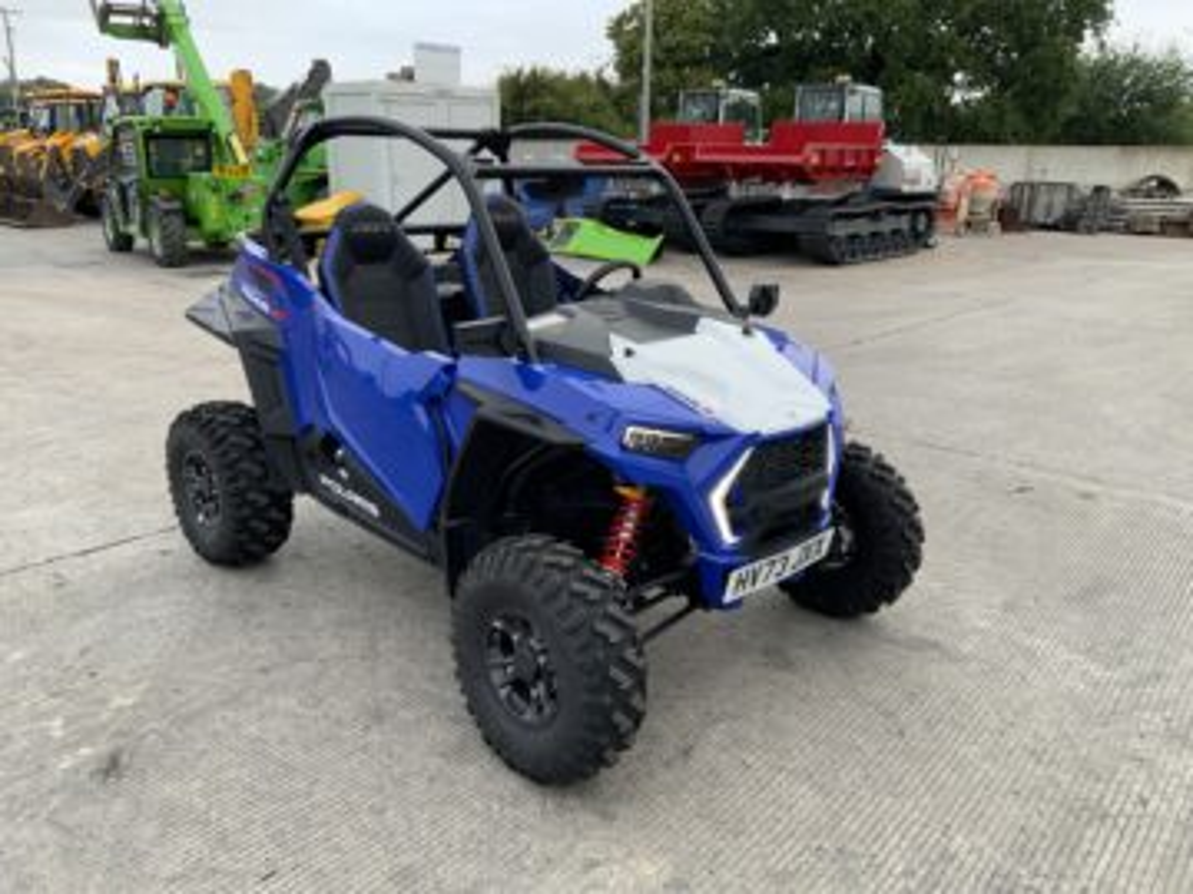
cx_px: 596
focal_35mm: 29
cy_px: 447
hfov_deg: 61.7
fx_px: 999
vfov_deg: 48.2
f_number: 1.8
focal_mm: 3
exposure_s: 1/122
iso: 32
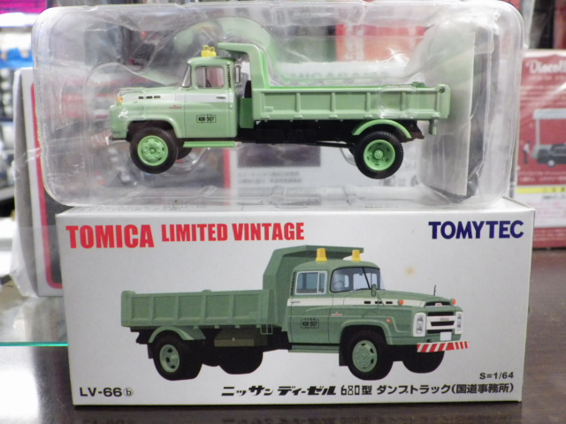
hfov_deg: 54.0
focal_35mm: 34
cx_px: 283
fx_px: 556
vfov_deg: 41.8
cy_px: 212
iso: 800
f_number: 3.4
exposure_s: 1/30
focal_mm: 6.2
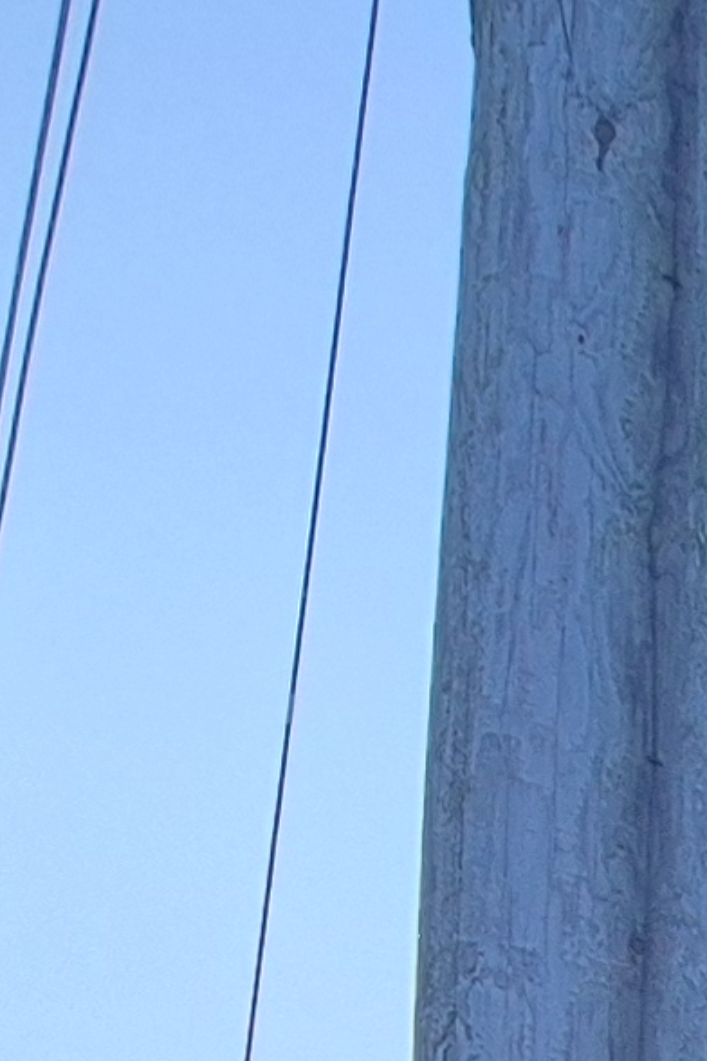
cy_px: 2524
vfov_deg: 14.6
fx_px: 2710
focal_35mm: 92
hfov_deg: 11.7
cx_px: 1777
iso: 50
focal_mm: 2.2
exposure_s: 1/331
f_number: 2.2
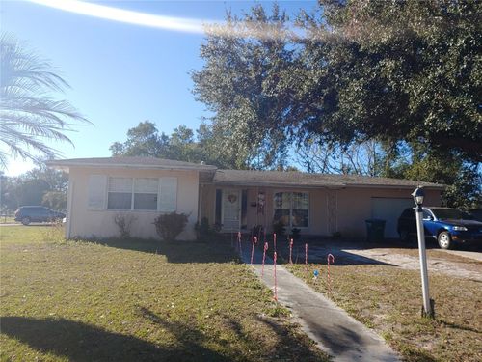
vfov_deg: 54.9
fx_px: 348
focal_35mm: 25
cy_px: 181
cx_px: 241
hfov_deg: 69.4
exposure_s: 1/1961
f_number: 1.5
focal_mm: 4.23
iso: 50
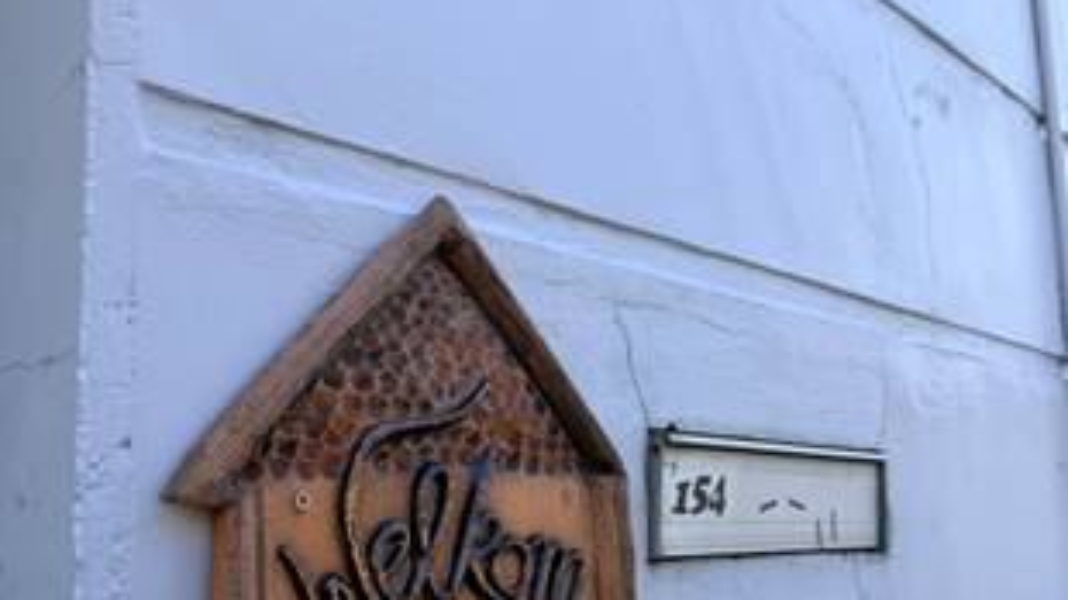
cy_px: 426
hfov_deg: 55.3
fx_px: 1019
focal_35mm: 36
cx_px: 544
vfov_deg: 32.4
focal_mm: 6.76
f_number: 1.78
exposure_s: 1/1361
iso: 80
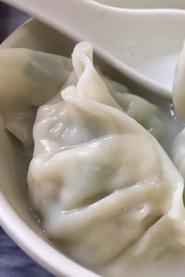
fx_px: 347
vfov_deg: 43.6
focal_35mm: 45
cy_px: 131
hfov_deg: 28.0
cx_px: 188
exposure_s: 1/33
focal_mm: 4.15
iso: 40
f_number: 2.2
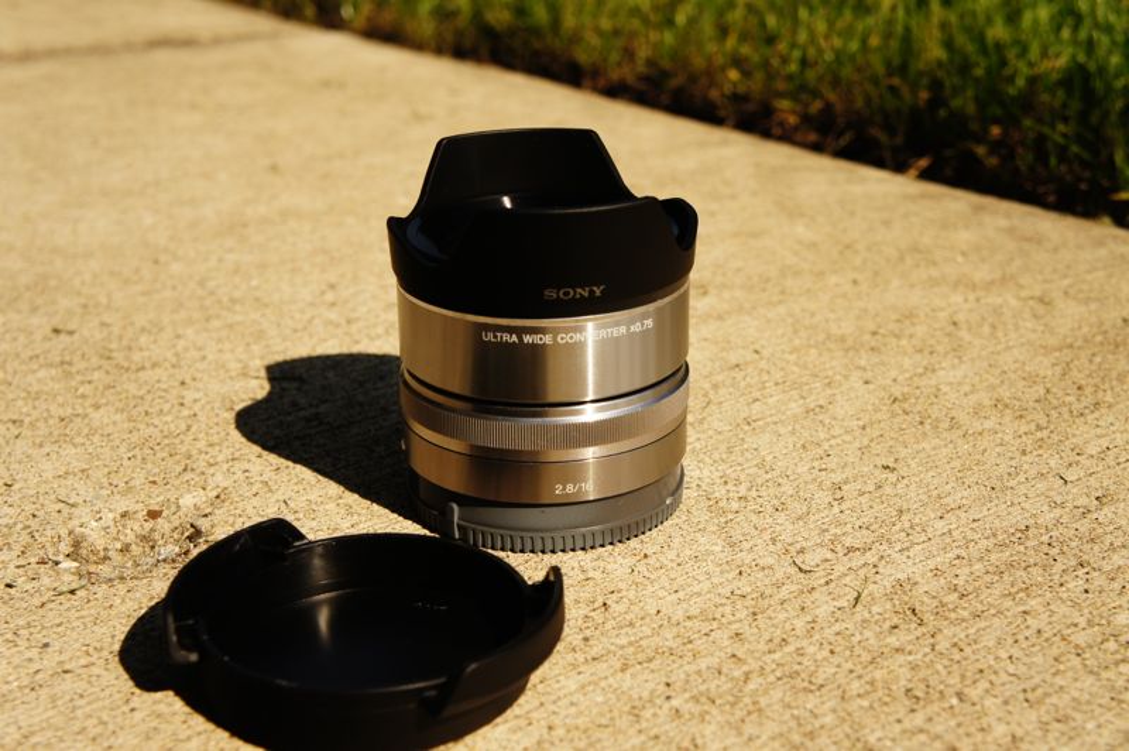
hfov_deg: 36.0
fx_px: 1739
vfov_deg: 24.4
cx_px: 564
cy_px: 376
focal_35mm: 56
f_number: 8
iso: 200
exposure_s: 1/200
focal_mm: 37
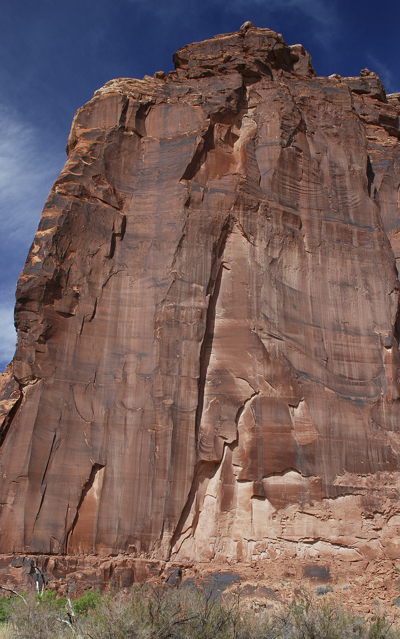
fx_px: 663
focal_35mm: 38
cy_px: 377
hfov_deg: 33.5
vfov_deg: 51.3
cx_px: 238
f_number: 7.1
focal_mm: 20
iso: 200
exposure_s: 1/200
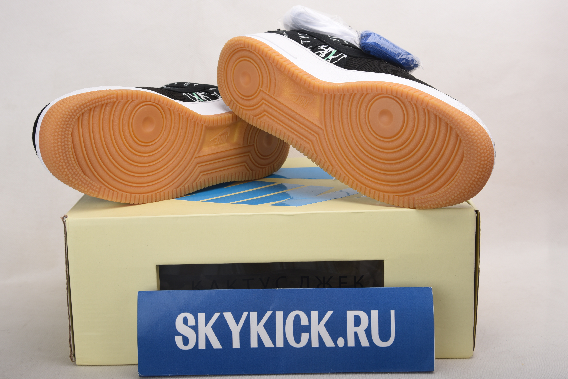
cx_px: 264
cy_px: 191
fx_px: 1057
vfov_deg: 20.3
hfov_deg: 30.1
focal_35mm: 67
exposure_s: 1/200
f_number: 9
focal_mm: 62
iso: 100
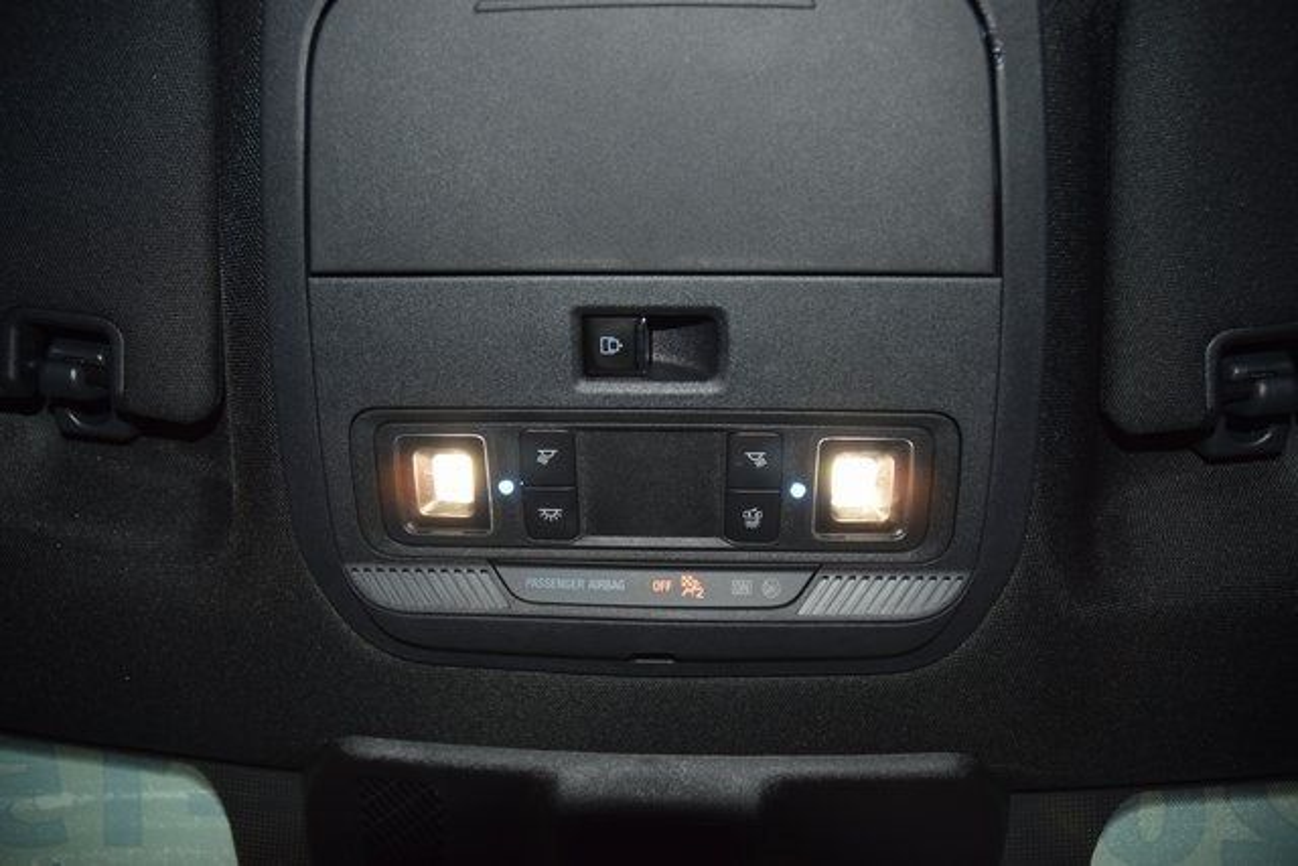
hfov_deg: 67.4
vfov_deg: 48.0
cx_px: 649
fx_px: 974
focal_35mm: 27
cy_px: 433
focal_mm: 18
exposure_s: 1/80
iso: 560
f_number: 3.5
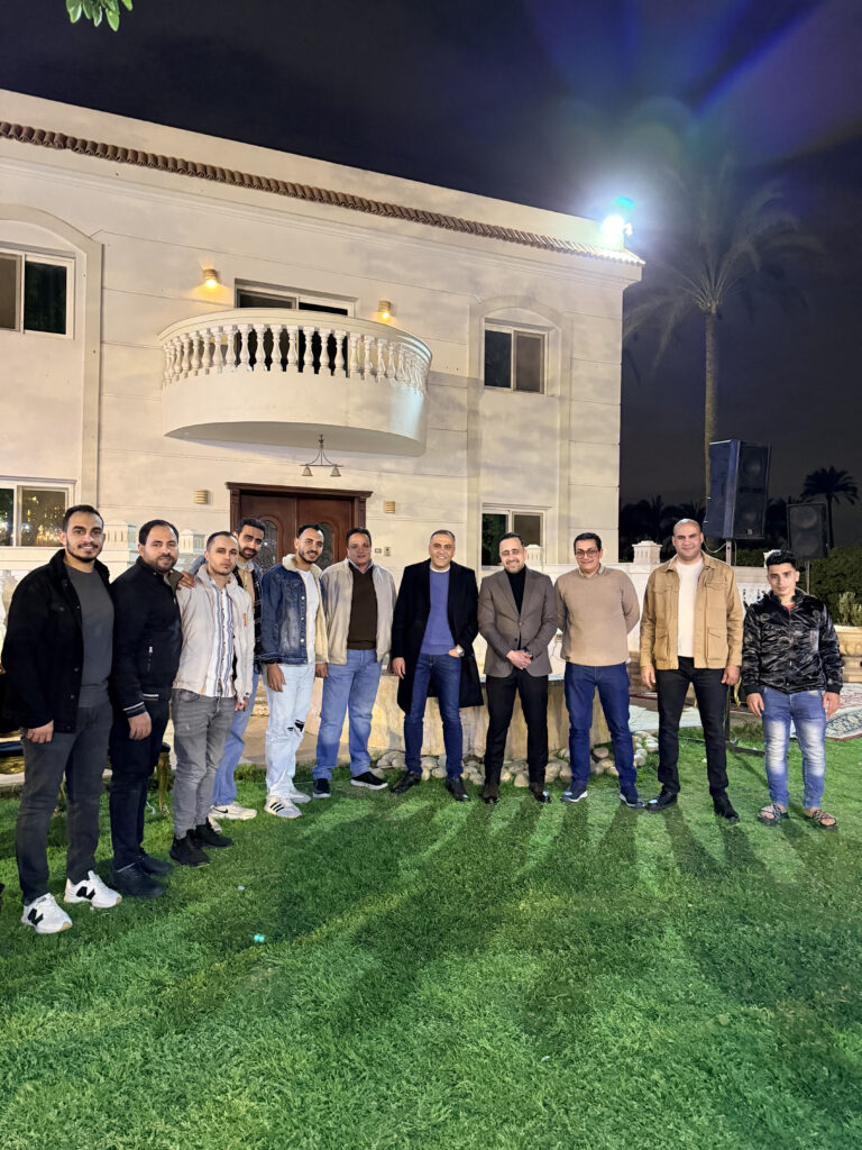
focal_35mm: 24
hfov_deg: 56.8
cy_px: 575
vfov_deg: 71.6
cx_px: 431
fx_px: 797
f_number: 1.78
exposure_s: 1/33
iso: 1000
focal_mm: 6.76
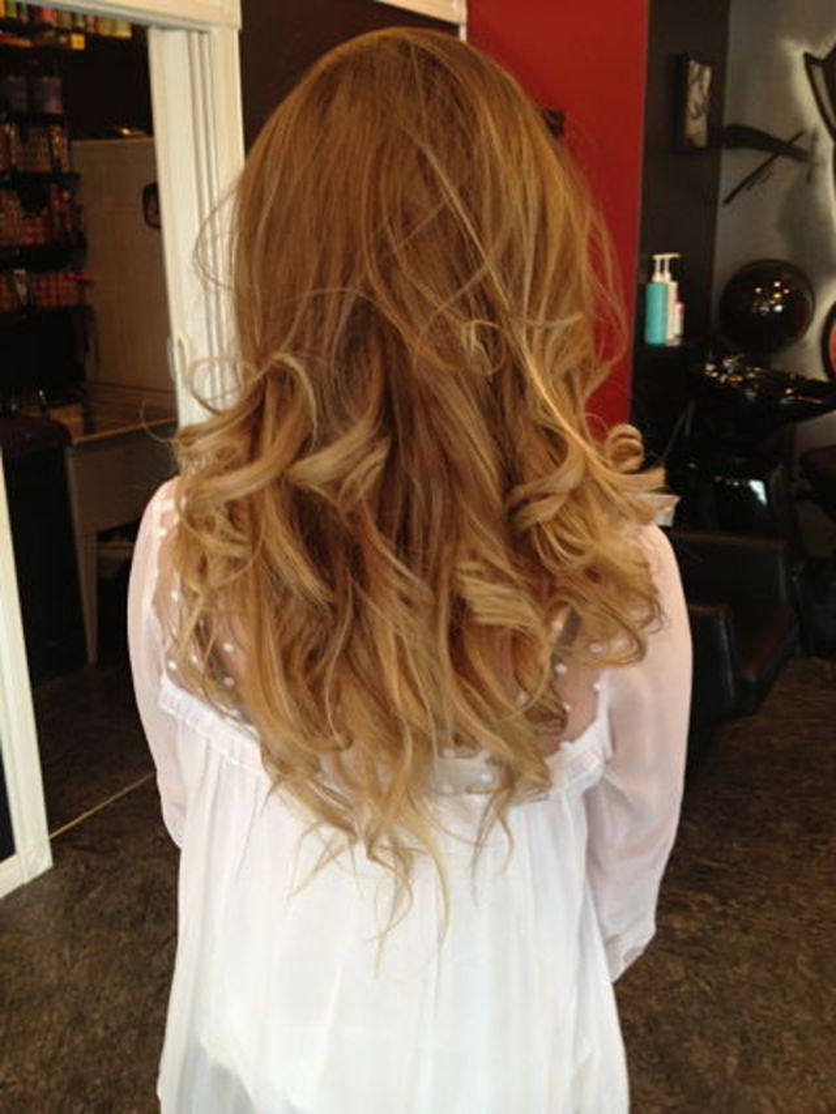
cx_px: 418
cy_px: 557
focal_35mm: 35
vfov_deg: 52.6
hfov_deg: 40.7
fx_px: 1127
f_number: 2.4
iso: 64
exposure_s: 1/20
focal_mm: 4.28
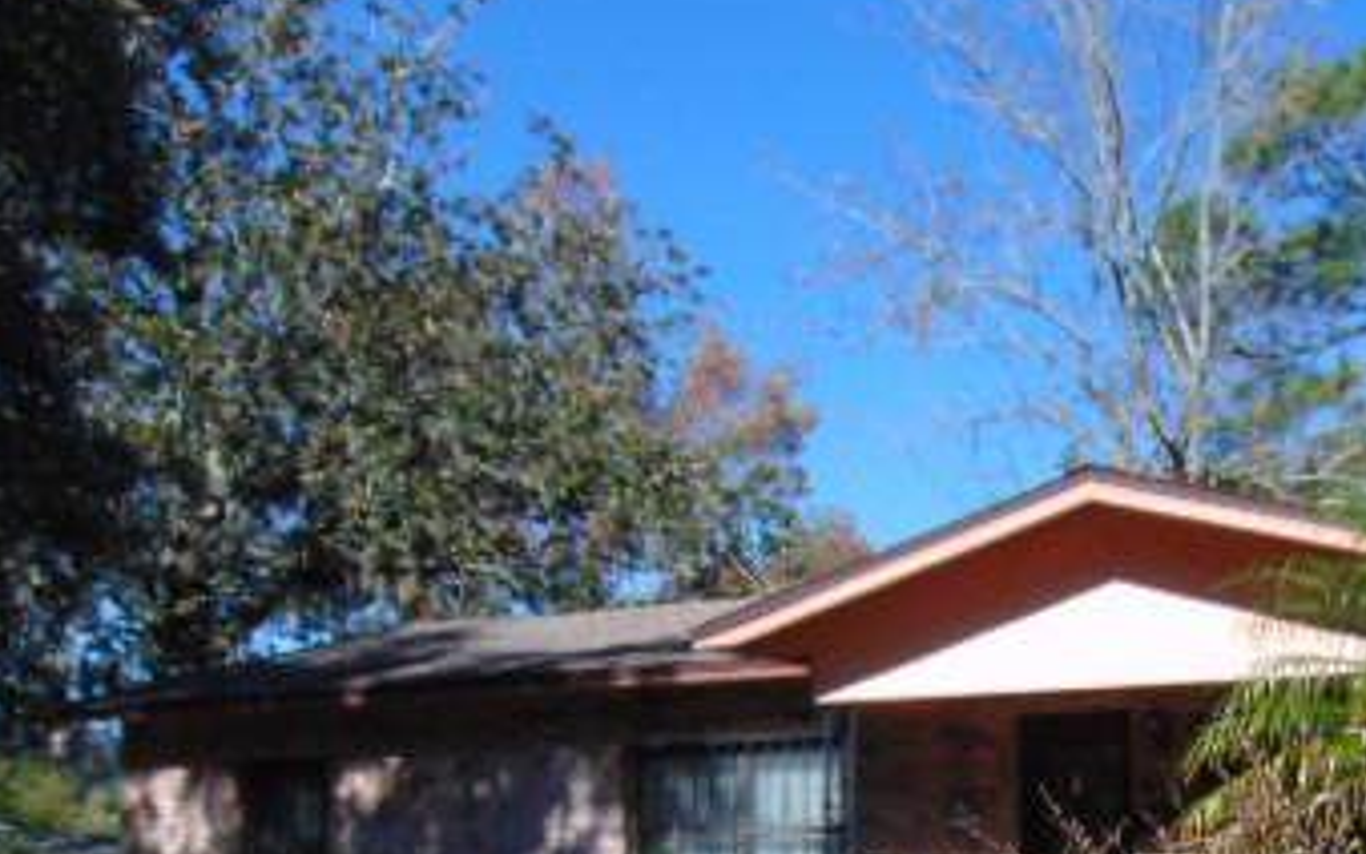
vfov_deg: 20.7
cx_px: 1124
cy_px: 906
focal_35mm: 60
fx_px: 2234
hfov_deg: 32.9
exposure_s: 1/1000
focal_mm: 5.4
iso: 80
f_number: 3.1
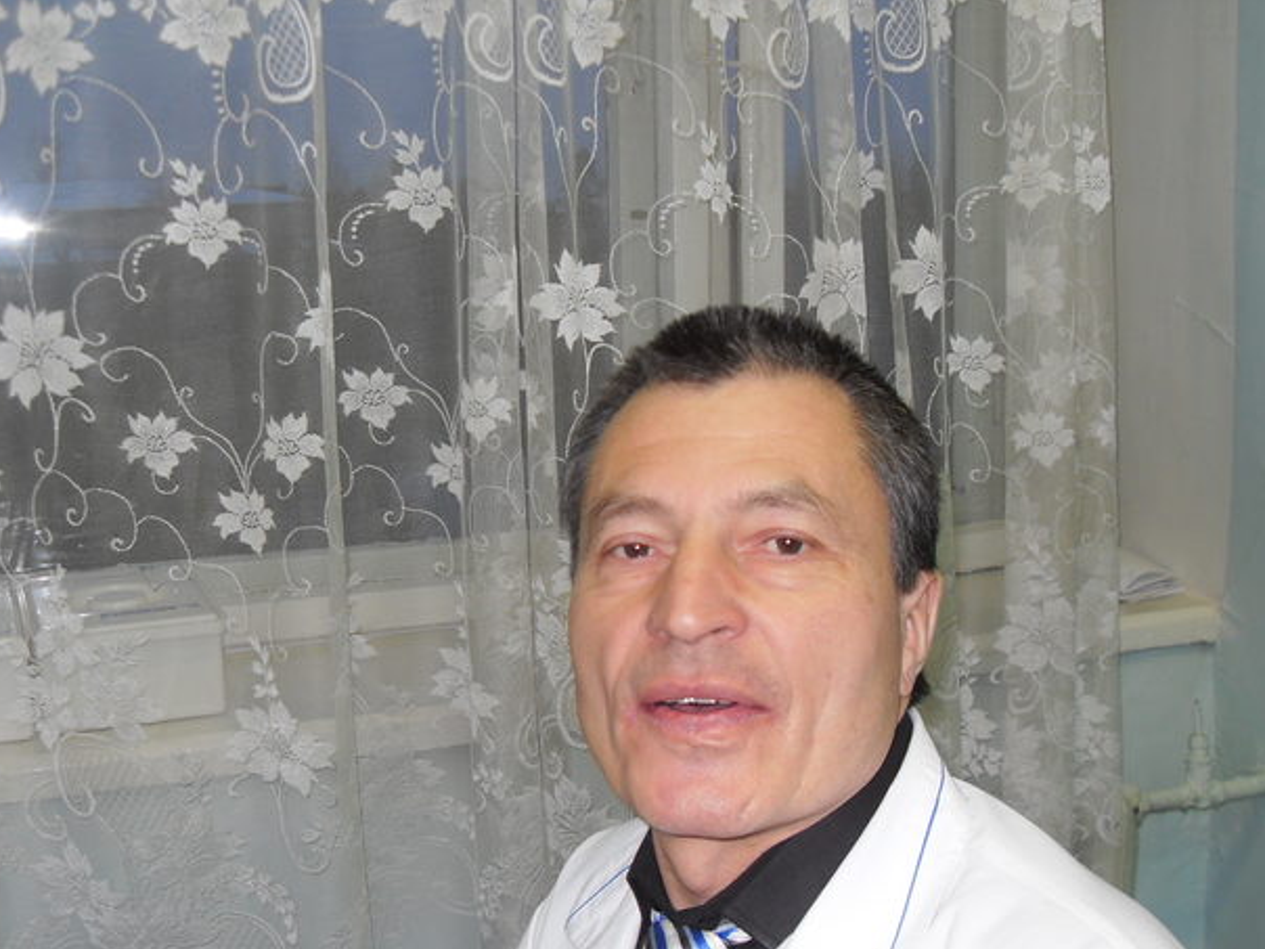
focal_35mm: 45
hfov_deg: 42.0
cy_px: 622
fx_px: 1644
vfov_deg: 32.0
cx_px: 704
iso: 100
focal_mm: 6.3
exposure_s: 1/45
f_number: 2.8
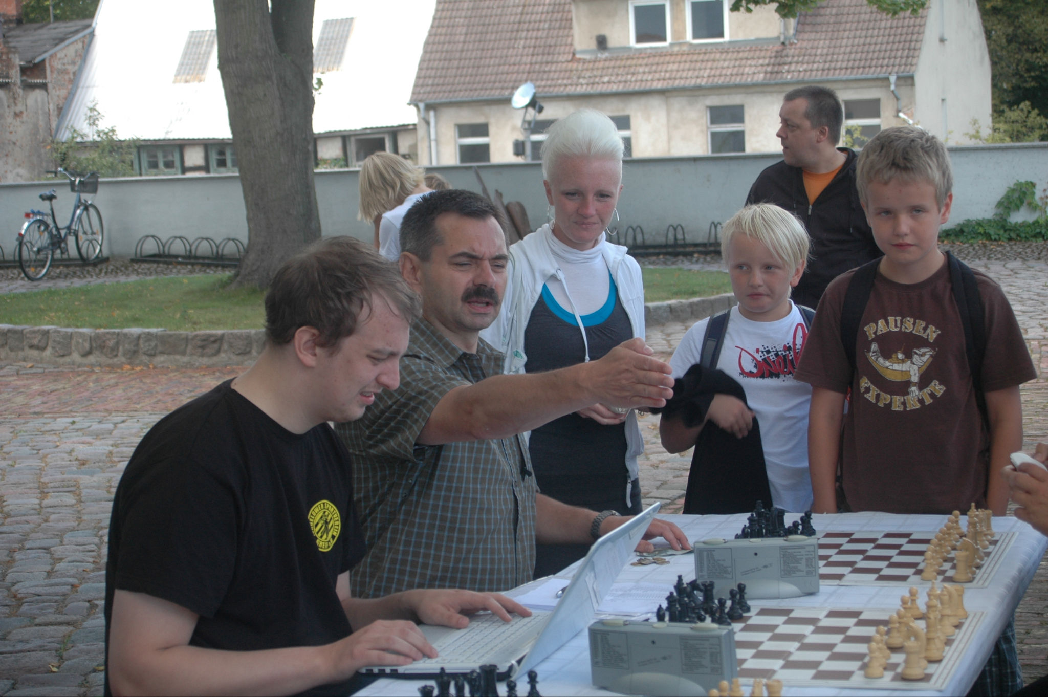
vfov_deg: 18.2
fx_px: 2182
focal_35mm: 75
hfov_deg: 27.0
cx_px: 524
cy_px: 348
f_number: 5.6
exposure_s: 1/125
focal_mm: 50
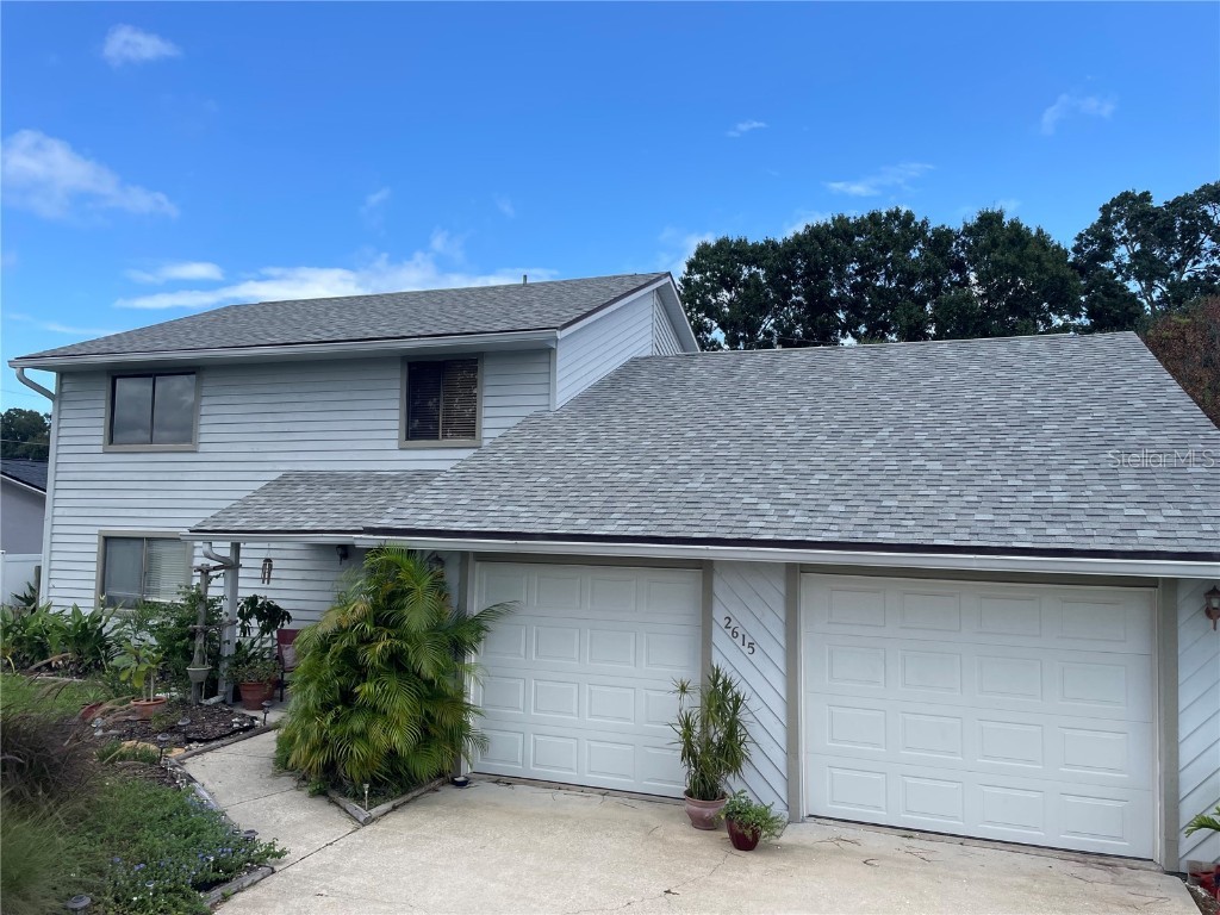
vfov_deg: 53.1
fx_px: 916
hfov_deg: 67.3
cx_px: 610
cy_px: 458
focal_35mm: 26
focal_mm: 4.2
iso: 32
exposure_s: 1/2174
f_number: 1.6
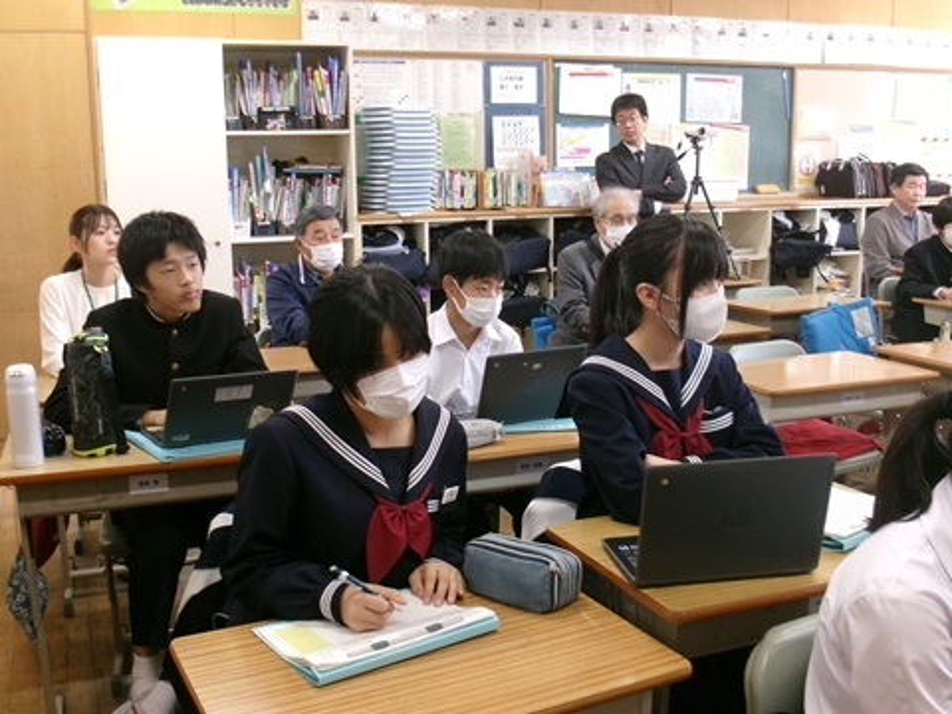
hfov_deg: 43.9
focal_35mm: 43
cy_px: 357
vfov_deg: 33.6
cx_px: 476
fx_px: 1183
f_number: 4.7
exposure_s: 1/34
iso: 367
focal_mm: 7.8
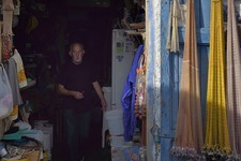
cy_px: 27
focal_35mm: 71
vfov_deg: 19.0
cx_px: 87
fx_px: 475
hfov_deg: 28.3
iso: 200
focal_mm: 38
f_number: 11
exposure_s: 1/200
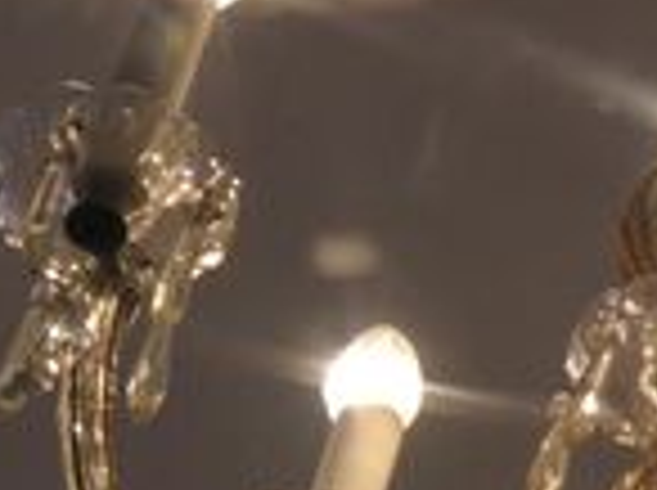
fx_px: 13927
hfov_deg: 2.7
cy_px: 252
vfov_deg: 2.0
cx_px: 850
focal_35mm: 735
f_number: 4.2
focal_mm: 53.3
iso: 130
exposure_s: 1/3.9
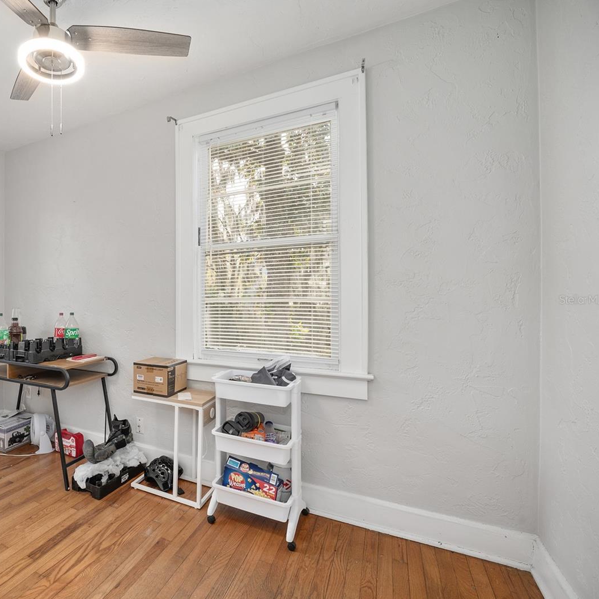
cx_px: 156
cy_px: 299
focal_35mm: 18
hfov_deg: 75.4
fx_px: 352
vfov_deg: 80.7
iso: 400
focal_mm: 14
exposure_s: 1/8
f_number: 7.1
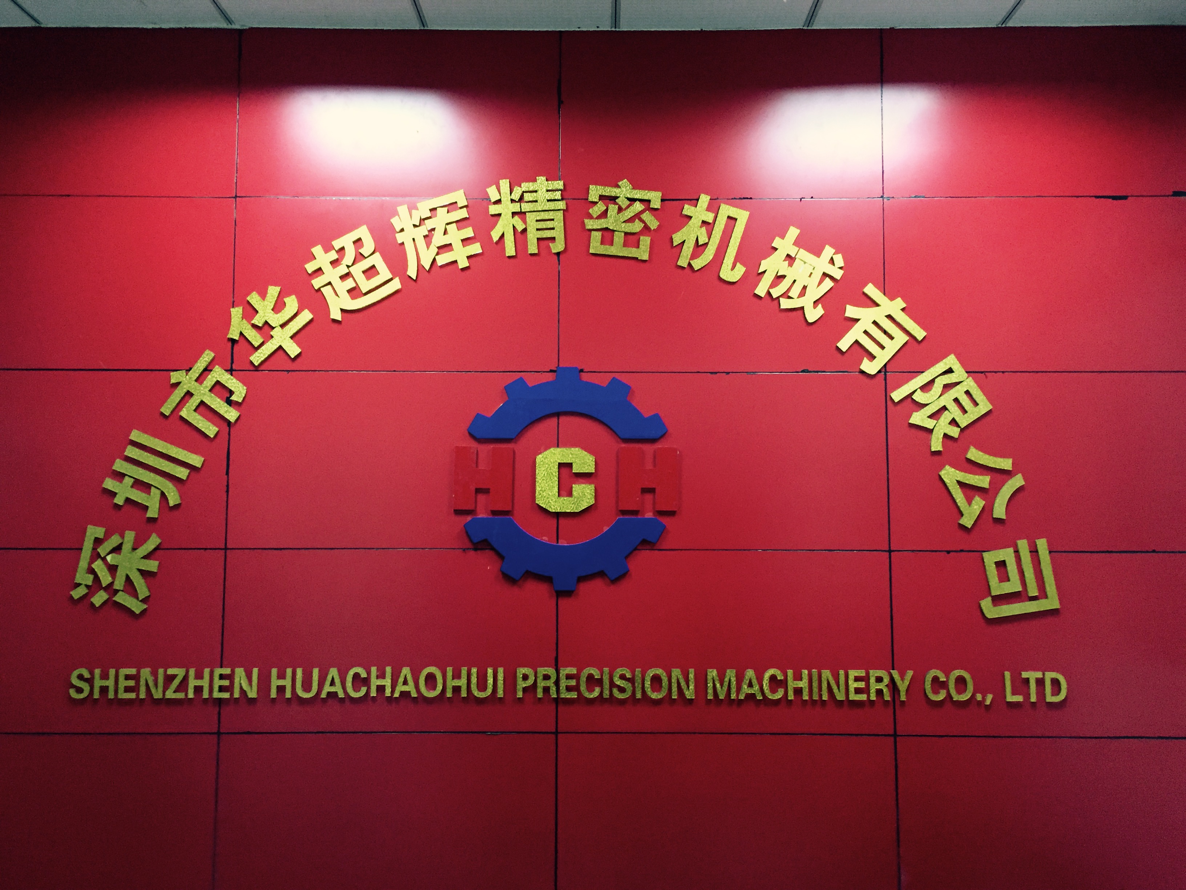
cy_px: 445
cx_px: 593
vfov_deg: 48.2
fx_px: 994
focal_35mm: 29
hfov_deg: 61.7
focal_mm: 4.15
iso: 250
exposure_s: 1/20
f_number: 2.2
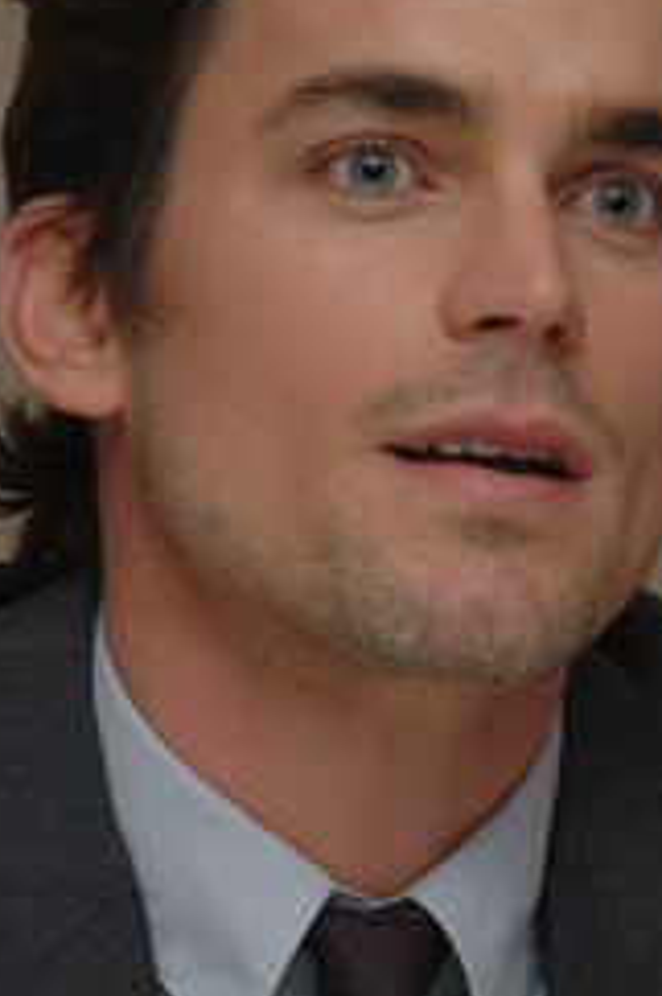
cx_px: 481
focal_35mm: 359
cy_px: 469
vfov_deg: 5.7
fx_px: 9911
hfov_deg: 3.8
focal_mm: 145
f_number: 14
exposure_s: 1/160
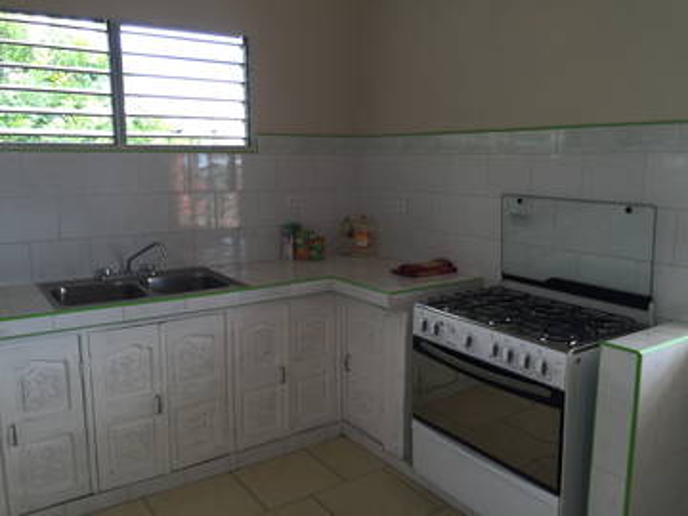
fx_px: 576
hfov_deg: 61.7
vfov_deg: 48.2
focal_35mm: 29
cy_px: 258
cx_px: 344
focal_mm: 4.15
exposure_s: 1/120
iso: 40
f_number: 2.2
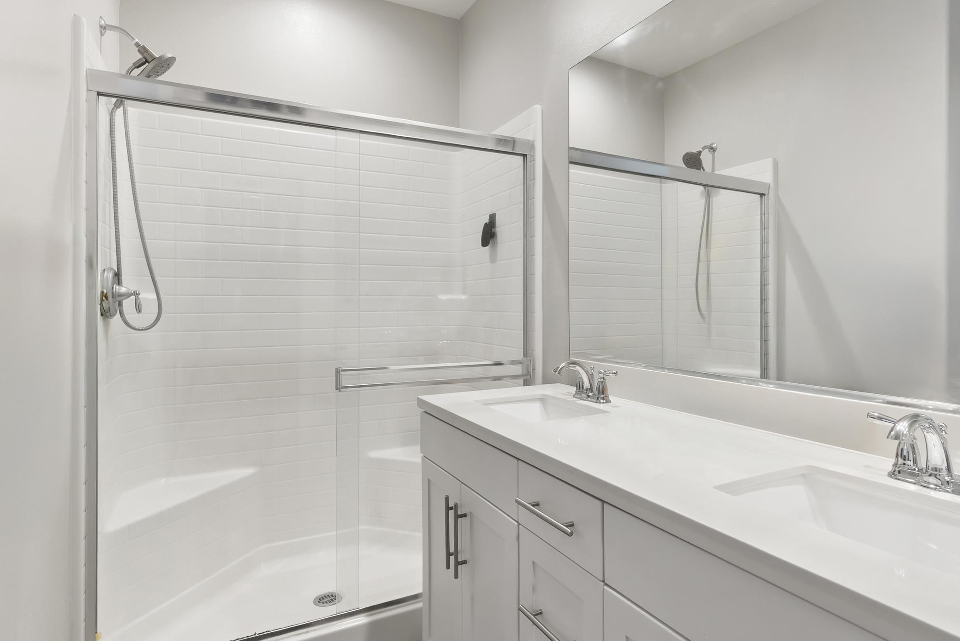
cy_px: 302
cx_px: 525
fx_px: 534
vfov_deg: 62.0
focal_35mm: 20
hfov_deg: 83.7
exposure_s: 1/4
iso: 500
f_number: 8
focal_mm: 16
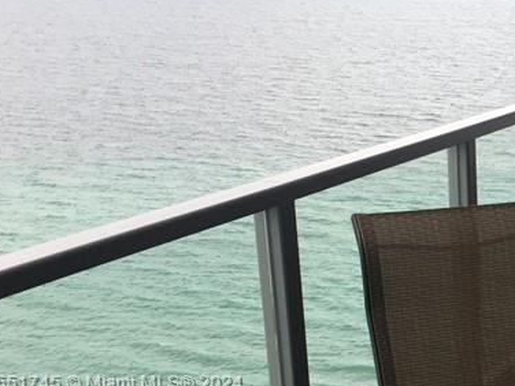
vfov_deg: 18.2
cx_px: 659
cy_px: 385
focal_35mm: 79
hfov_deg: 22.3
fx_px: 1175
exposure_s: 1/120
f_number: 2.2
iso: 40
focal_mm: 4.15
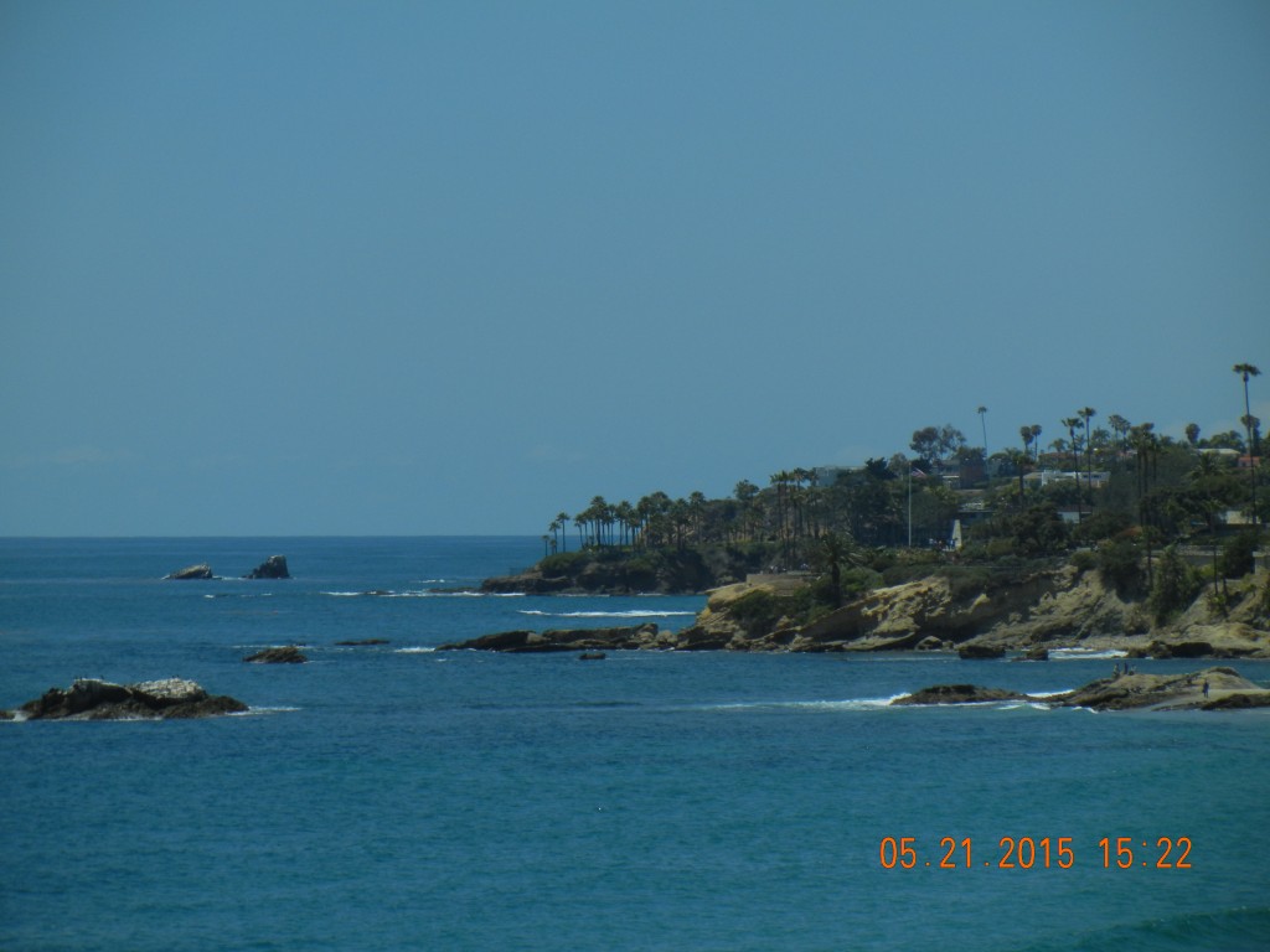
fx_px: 7338
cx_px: 635
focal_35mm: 200
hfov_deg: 9.9
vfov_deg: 7.4
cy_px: 476
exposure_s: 1/614
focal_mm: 36
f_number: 9.4
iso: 160
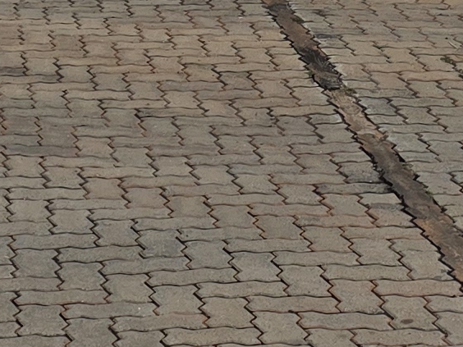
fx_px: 2180
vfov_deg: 8.7
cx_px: 277
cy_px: -303
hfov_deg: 12.1
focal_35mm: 163
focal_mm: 6.3
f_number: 1.7
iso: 80
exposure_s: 1/6355
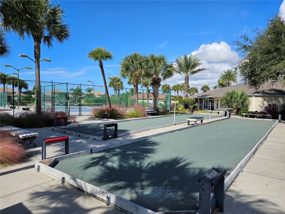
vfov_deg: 58.9
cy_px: 107
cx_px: 142
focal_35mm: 23
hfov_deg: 73.9
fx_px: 189
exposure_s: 1/1936
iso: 25
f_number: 1.8
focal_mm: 5.4
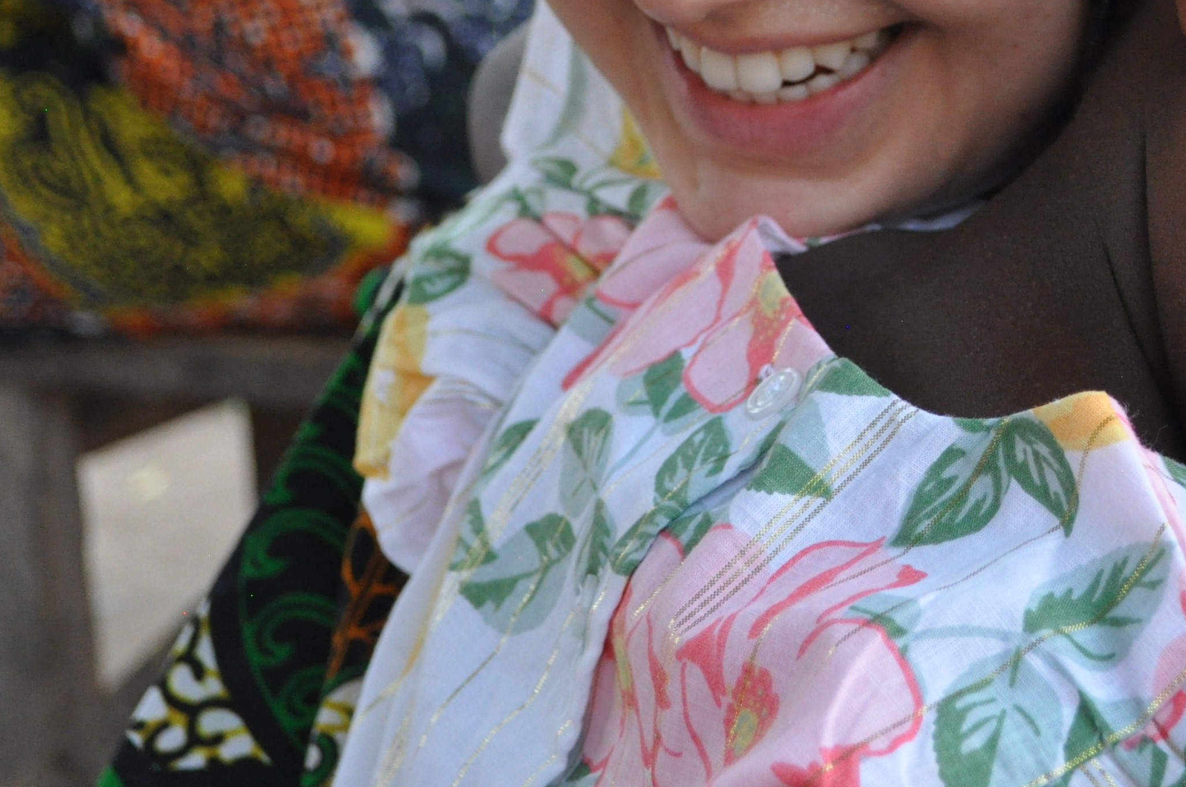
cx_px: 1068
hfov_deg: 18.5
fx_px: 3587
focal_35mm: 109
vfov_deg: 12.5
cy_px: 112
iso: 1250
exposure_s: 1/640
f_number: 6.3
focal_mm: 35
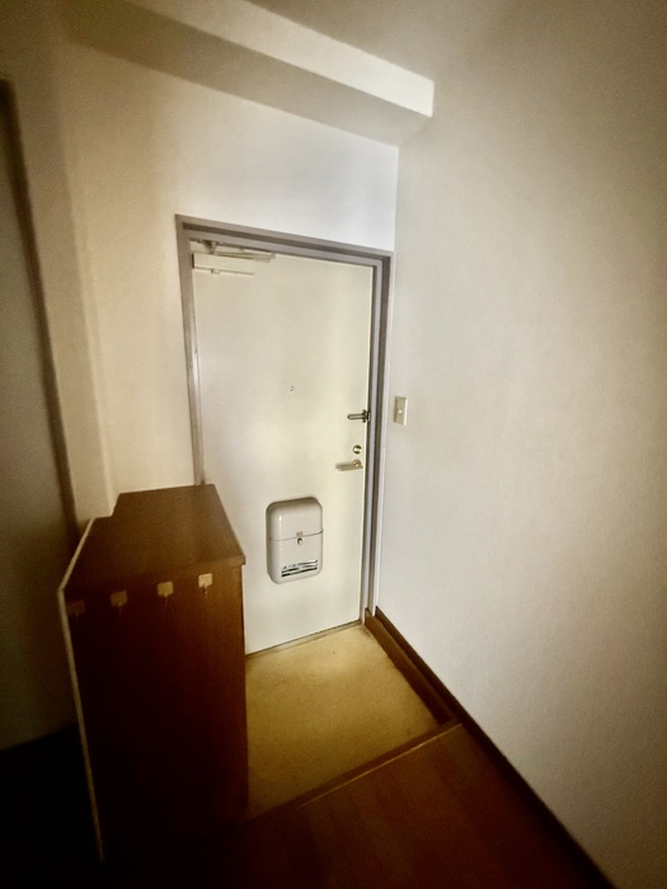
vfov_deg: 102.1
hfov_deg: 85.7
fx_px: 360
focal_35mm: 14
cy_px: 444
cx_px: 334
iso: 1600
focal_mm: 2.22
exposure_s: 1/40
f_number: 2.2
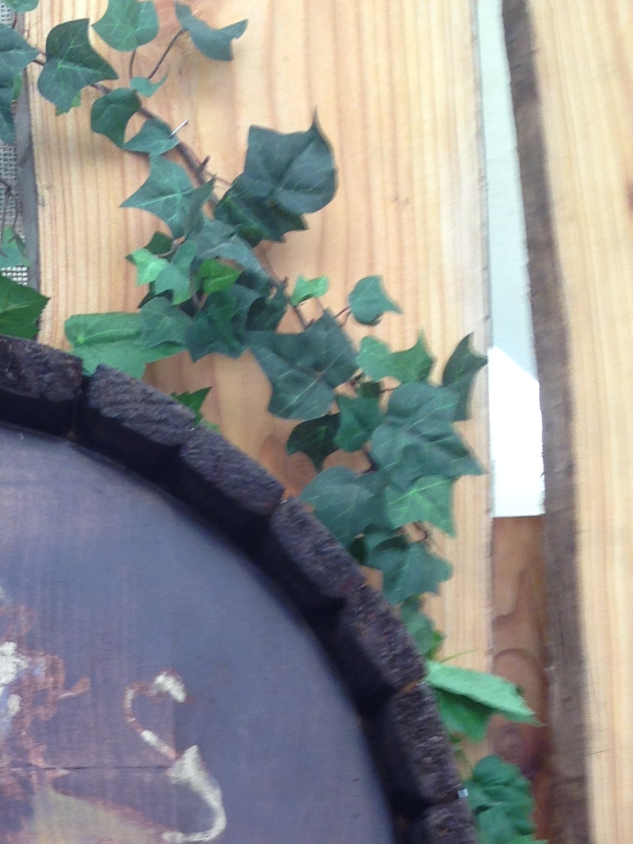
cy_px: 950
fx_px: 2120
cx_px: -149
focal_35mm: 87
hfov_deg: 16.2
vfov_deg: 21.3
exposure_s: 1/40
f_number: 2.4
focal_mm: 4.12
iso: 50
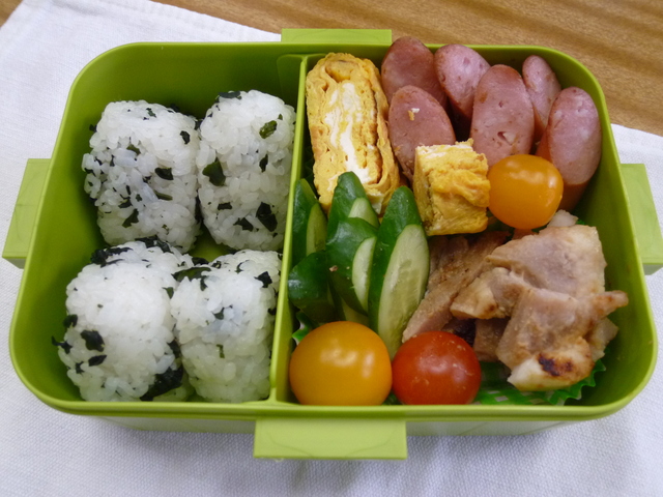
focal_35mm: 29
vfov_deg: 48.2
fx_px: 555
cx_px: 332
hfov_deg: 61.7
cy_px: 248
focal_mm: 5.1
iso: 200
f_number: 2.4
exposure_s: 1/60
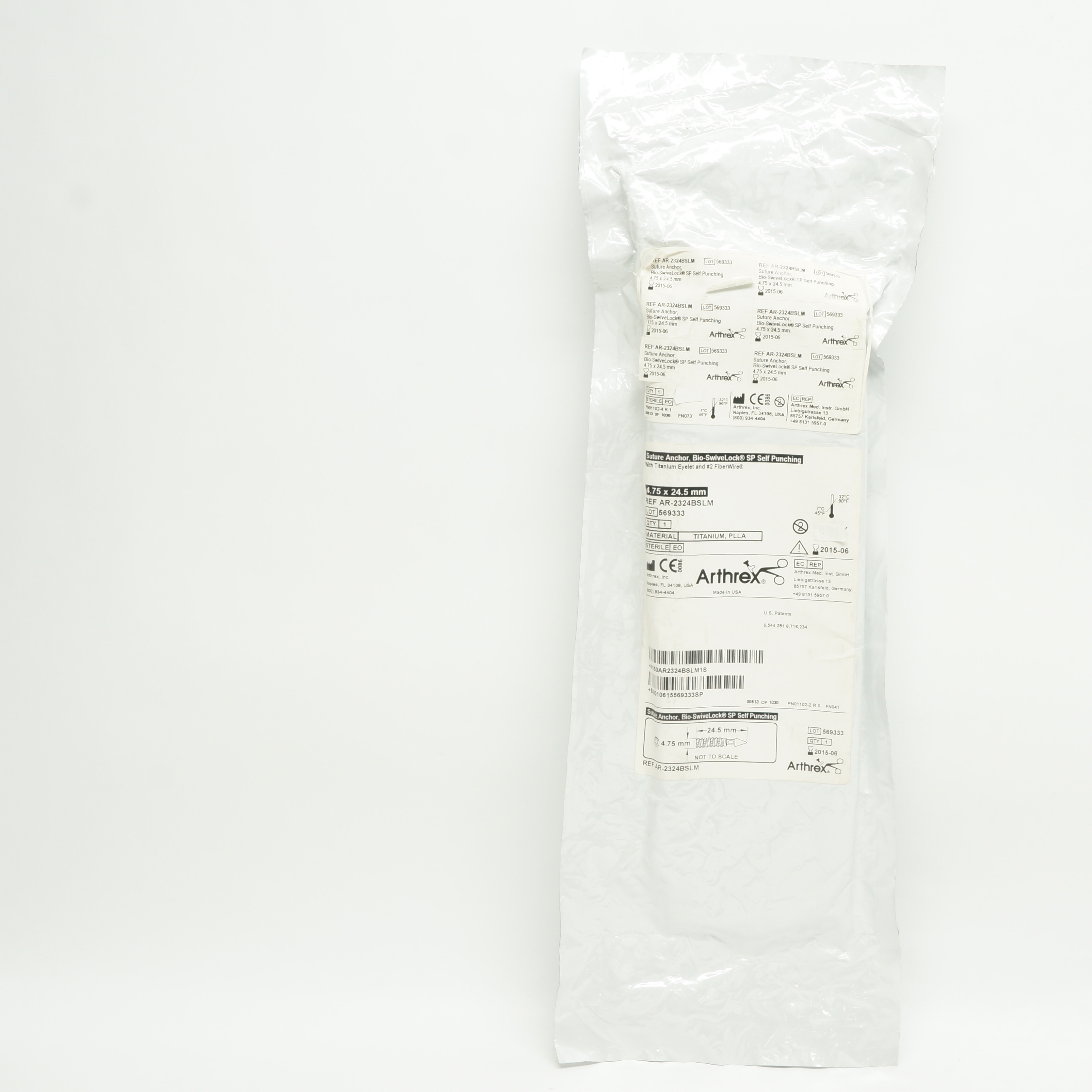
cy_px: 555
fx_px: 1879
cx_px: 753
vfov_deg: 32.4
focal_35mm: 53
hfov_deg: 32.1
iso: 400
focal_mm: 27
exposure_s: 1/15
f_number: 10
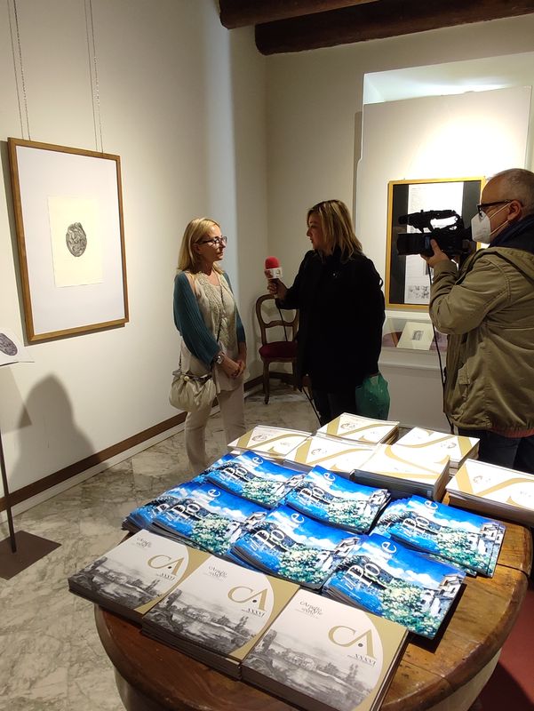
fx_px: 329
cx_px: 267
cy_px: 356
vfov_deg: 94.5
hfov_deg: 78.2
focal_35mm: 16
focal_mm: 1.65
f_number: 2.2
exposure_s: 1/100
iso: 245
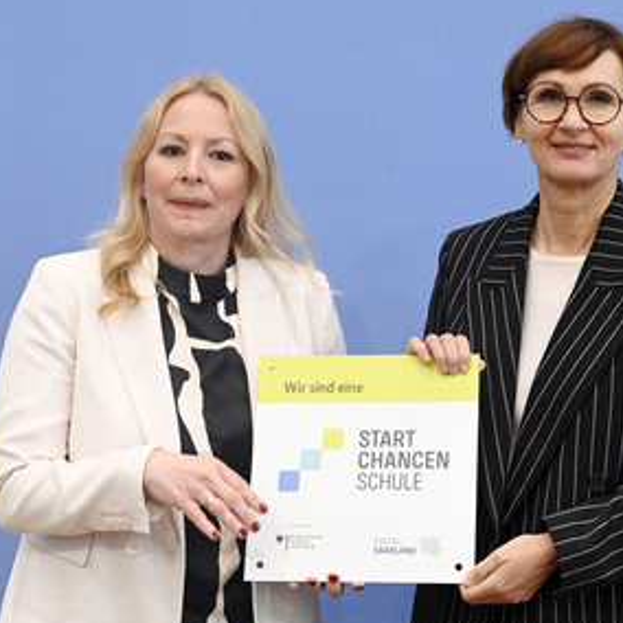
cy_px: 318
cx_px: 367
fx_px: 1181
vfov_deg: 29.6
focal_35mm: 58
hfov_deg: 29.5
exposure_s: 1/640
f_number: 5
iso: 4000
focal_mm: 43
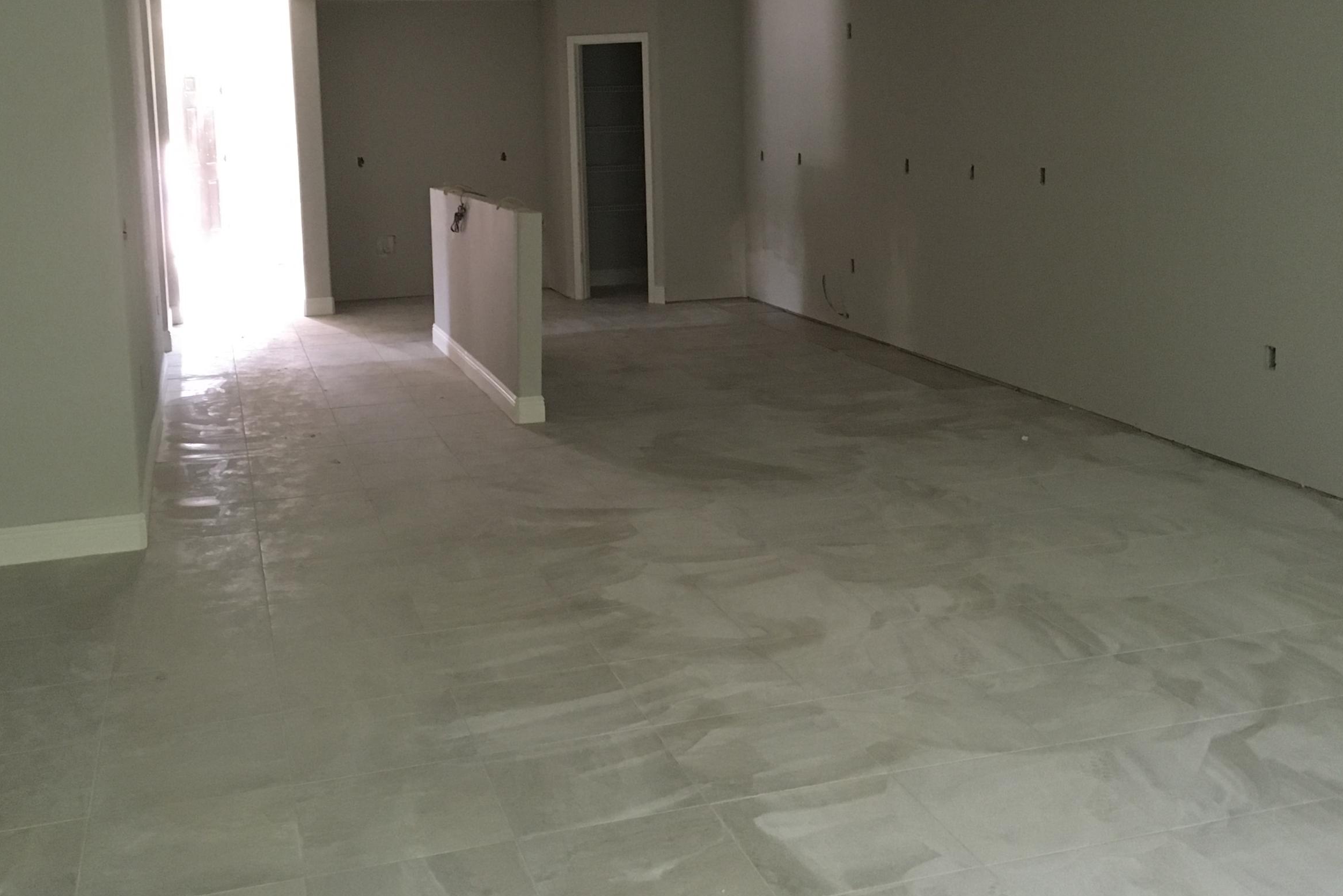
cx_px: 672
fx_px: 1455
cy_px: 262
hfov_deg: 49.6
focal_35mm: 39
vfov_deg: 33.7
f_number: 2.2
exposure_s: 1/17
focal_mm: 4.15
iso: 250
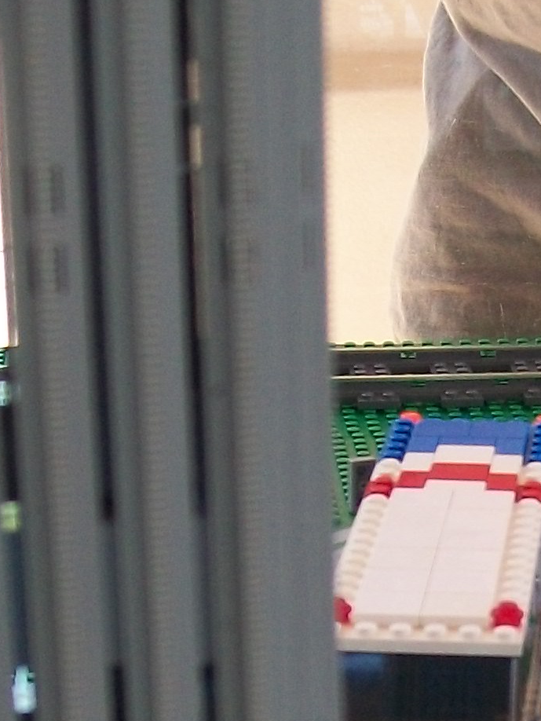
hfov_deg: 11.5
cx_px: 564
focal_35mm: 128
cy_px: 670
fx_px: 2666
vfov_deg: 15.2
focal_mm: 6
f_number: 2.7
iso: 80
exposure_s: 1/100
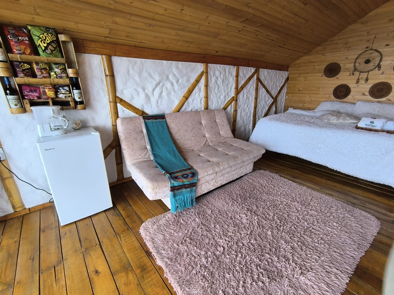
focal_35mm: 16
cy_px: 148
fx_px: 182
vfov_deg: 78.1
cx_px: 197
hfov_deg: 94.5
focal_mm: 1.65
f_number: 2.2
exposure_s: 1/120
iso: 64
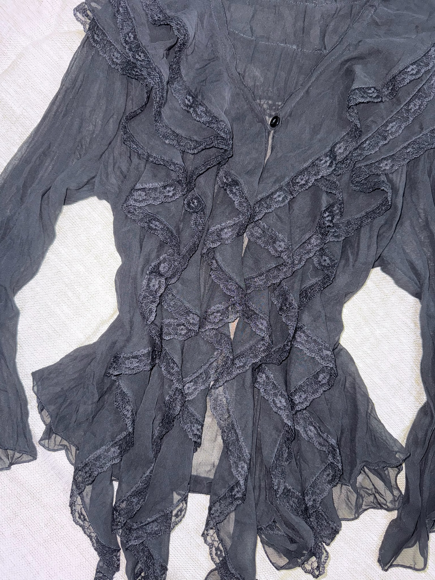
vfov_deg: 71.6
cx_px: 218
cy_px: 290
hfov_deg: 56.8
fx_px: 402
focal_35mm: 24
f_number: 1.78
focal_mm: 6.76
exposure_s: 1/13
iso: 125
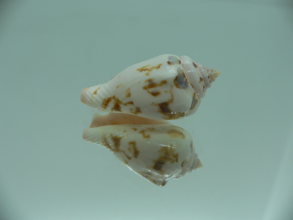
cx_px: 146
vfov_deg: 40.7
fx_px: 296
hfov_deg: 52.6
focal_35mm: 35
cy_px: 110
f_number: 2.8
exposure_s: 1/80
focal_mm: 4.6
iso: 80
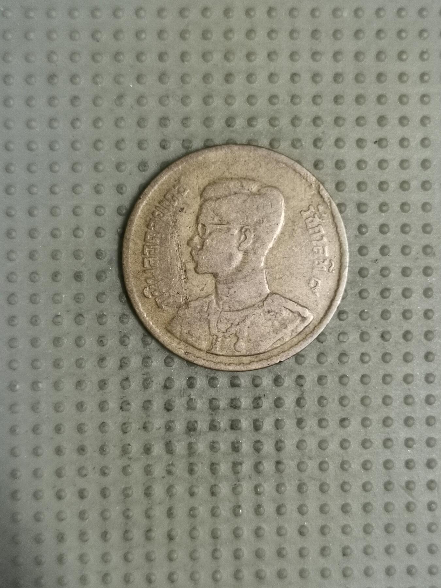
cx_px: 220
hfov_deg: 28.0
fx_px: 883
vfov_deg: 36.8
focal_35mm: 52
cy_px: 294
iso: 500
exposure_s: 1/25.7
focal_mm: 4.75
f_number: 1.8
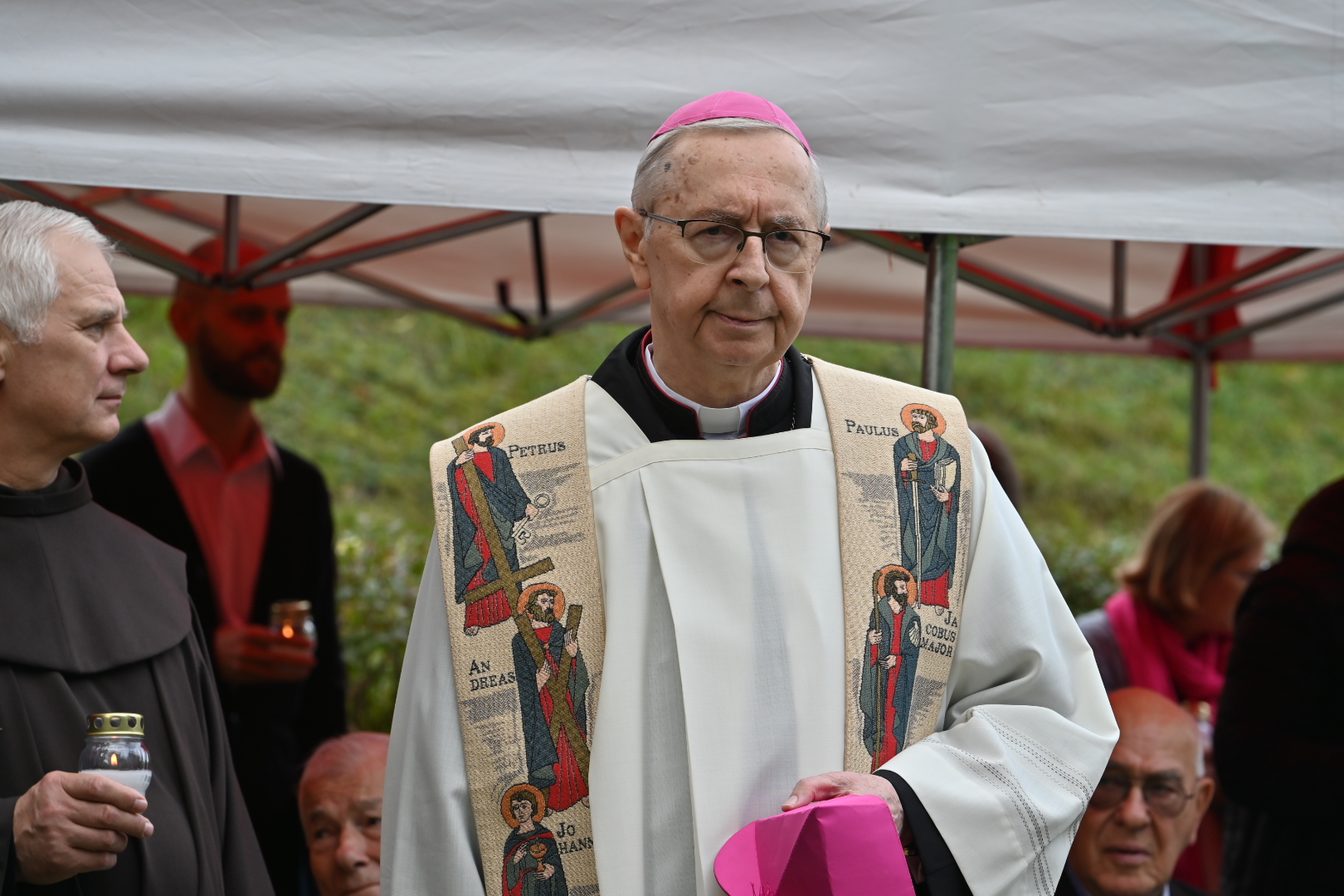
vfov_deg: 7.6
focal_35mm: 180
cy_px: 448
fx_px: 6719
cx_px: 672
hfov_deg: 11.4
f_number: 7.1
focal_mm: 180
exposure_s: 1/125
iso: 100
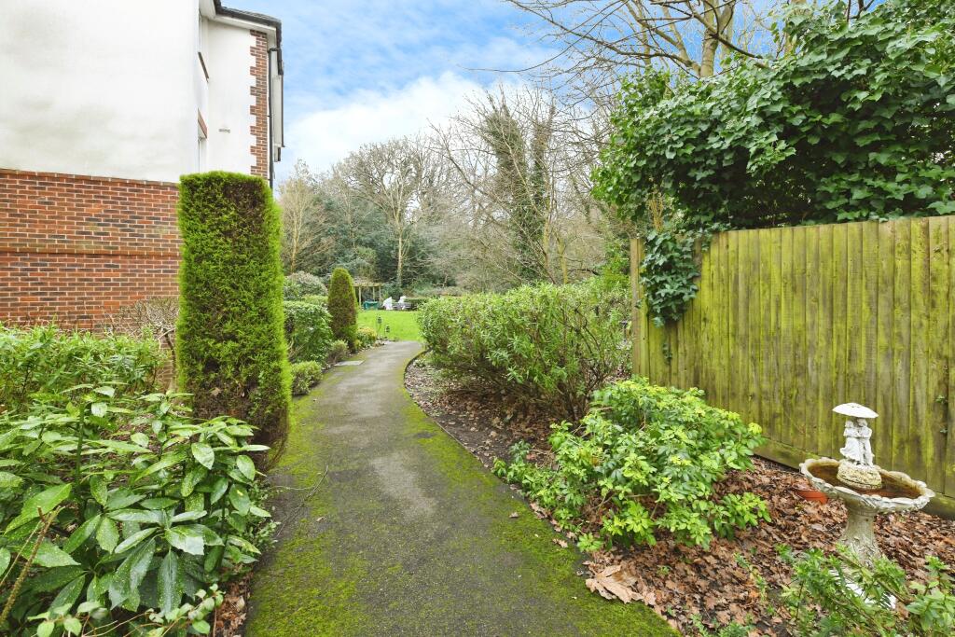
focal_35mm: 15
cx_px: 478
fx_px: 398
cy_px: 318
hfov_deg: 100.4
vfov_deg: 77.3
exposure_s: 1/100
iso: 800
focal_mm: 15
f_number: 8
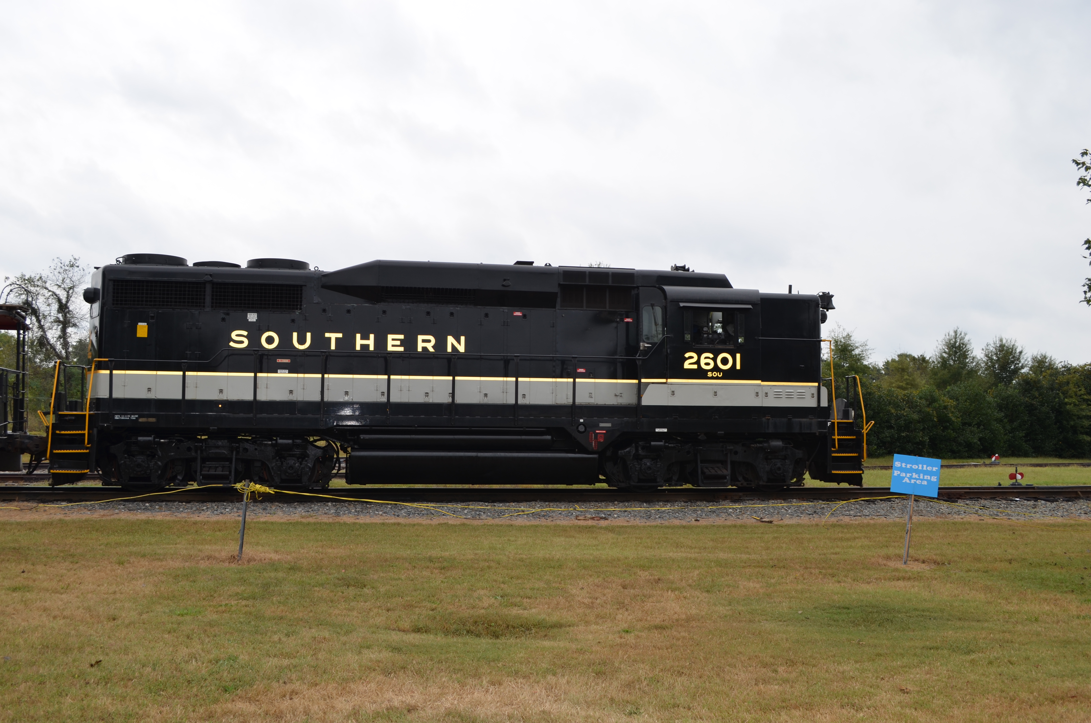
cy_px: 362
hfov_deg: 57.3
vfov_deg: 39.8
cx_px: 546
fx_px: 998
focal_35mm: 33
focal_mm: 22
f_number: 7.1
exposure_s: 1/200
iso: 100
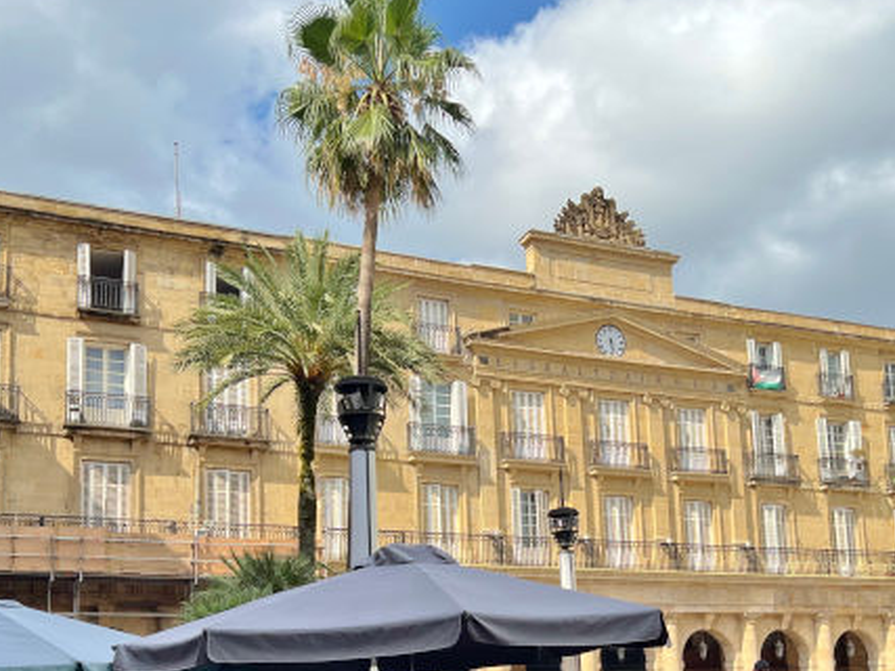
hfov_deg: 42.0
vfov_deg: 31.3
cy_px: 537
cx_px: 496
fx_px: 1163
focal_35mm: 45
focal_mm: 5.7
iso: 50
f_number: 1.5
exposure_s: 1/3165
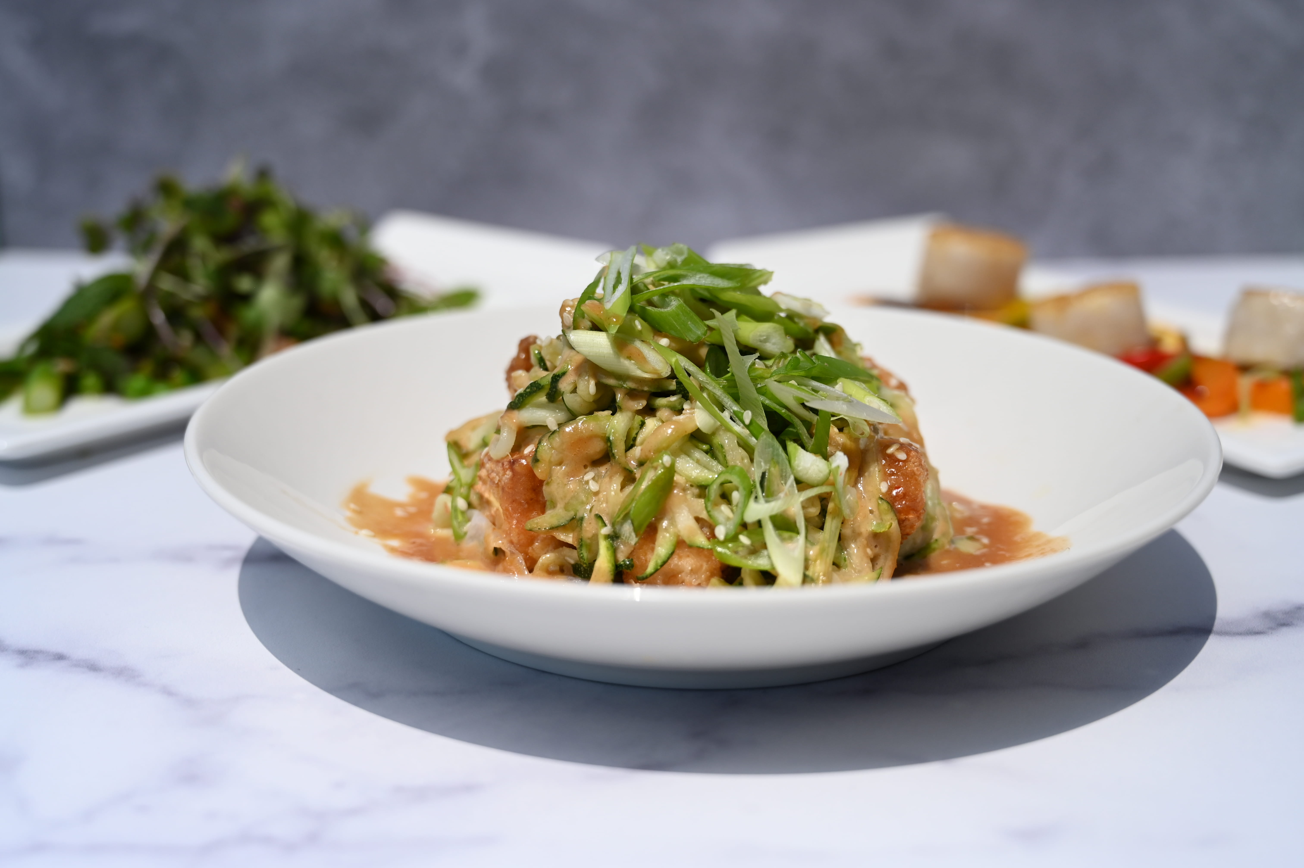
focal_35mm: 44
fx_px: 1593
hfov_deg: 44.5
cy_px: 434
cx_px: 652
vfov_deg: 30.5
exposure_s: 1/8000
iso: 360
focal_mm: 44
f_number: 4
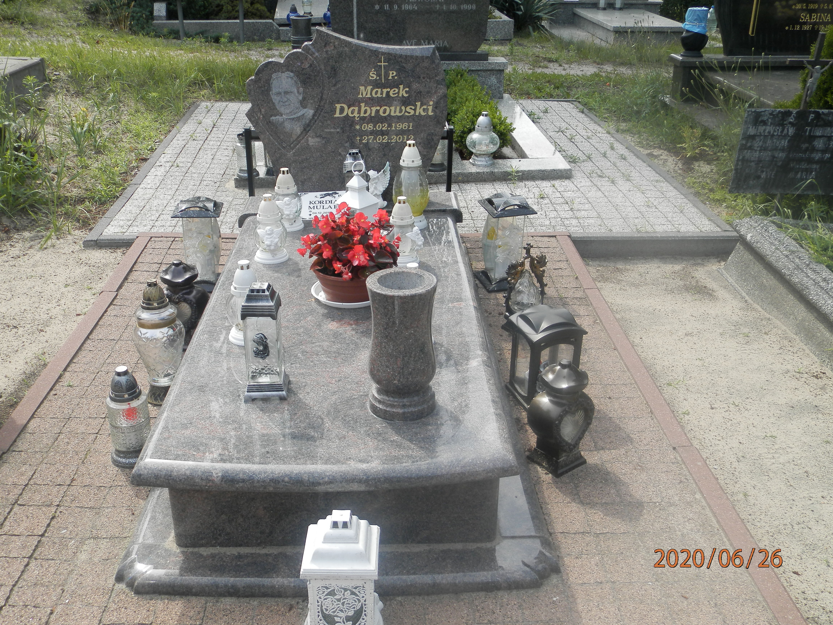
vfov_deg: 41.8
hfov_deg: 54.0
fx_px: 818
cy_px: 312
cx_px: 416
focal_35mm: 34
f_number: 3.3
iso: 80
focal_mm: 6.1
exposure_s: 1/320
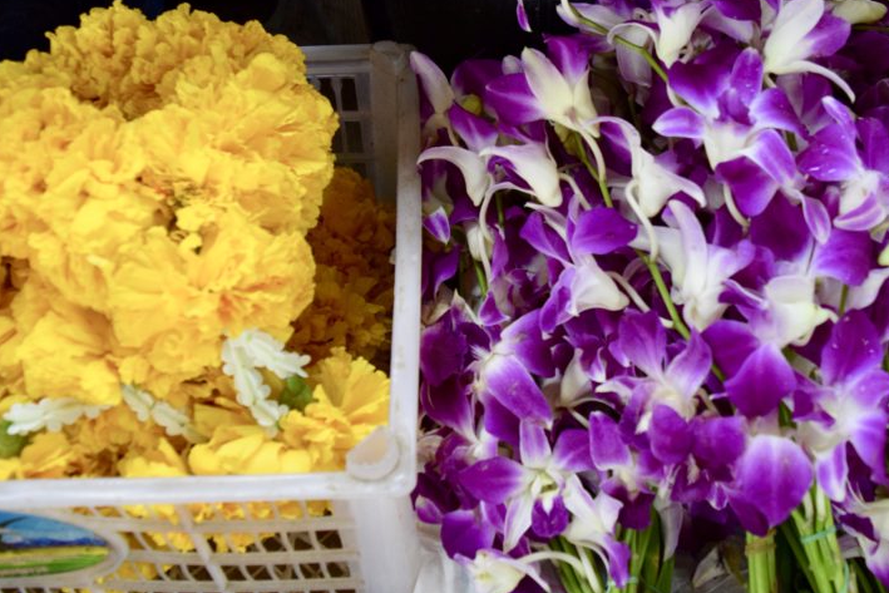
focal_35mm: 39
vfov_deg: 34.1
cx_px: 515
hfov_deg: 49.4
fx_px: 963
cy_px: 231
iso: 1600
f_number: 3.5
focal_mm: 18
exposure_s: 1/60
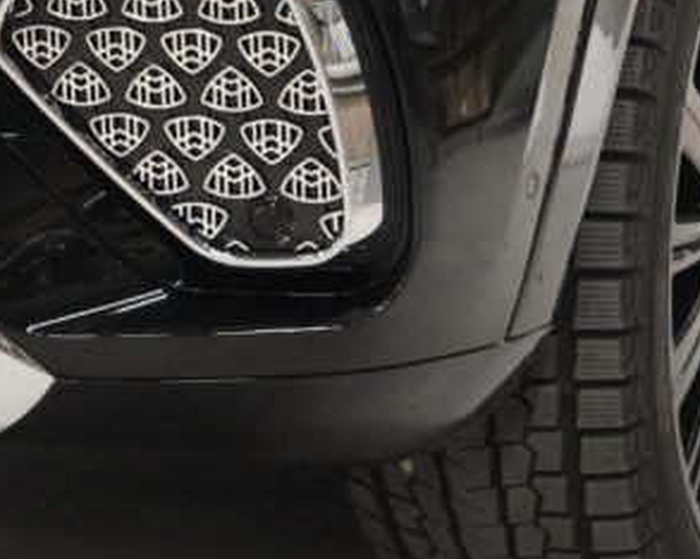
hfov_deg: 19.9
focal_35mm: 92
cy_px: -90
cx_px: -69
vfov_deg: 16.1
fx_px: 1905
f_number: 4
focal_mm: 28
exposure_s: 1/160
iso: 12800
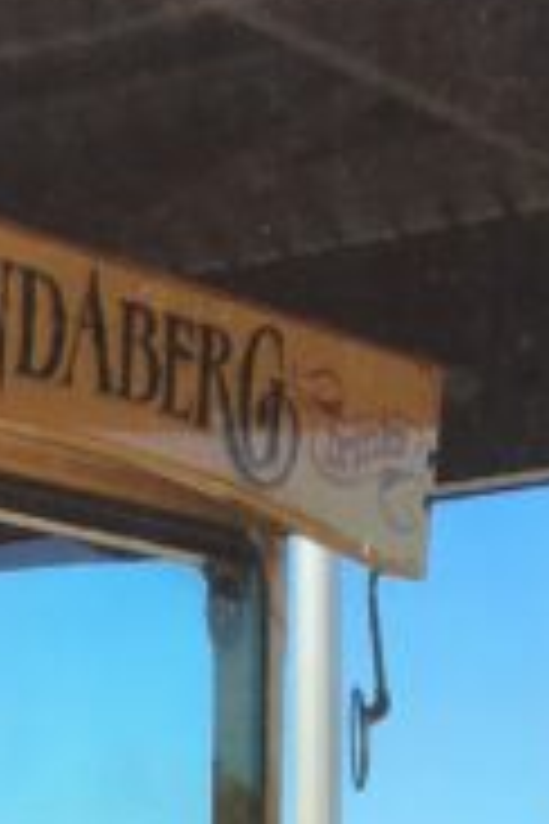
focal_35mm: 169
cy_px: 1589
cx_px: -558
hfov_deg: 7.8
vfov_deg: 11.1
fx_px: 3866
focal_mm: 4.15
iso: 25
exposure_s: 1/384
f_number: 2.2
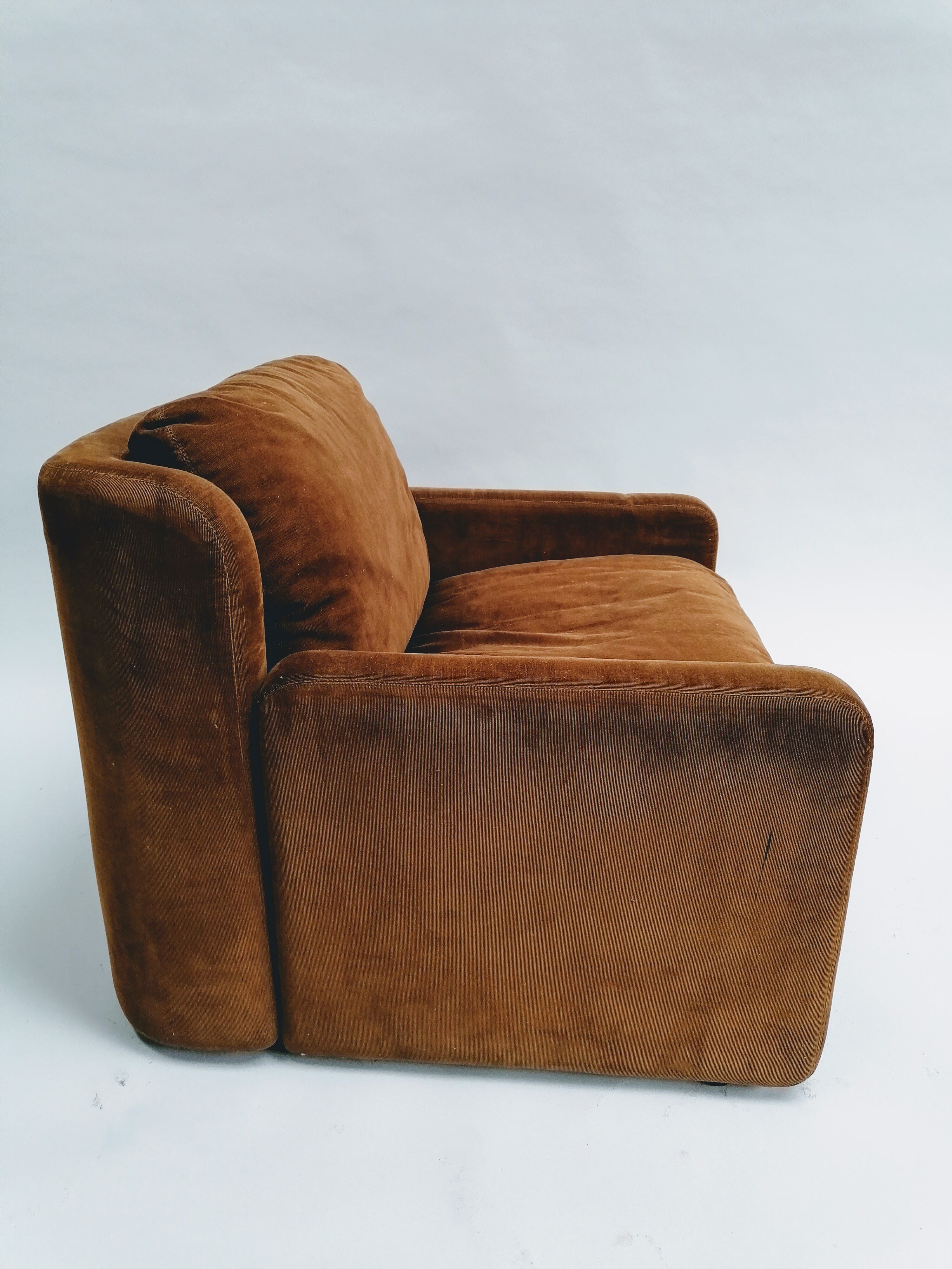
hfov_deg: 51.4
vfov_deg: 65.3
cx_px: 476
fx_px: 990
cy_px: 634
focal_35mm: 27
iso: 80
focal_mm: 4.75
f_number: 1.8
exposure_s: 1/50
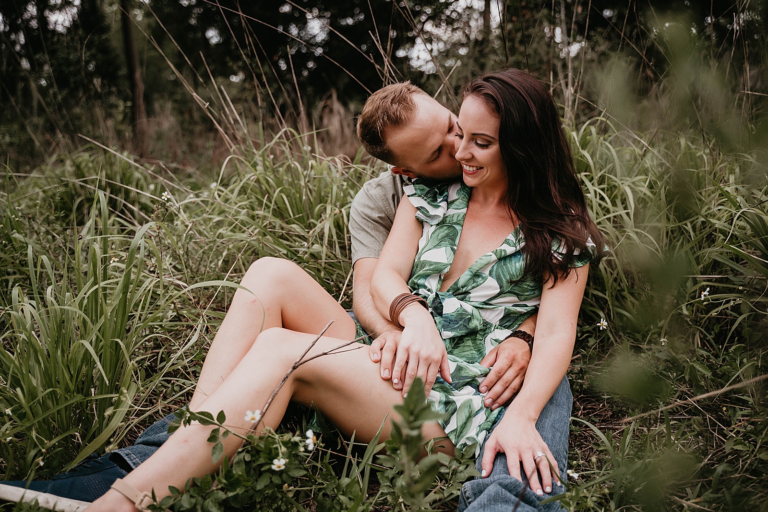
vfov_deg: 36.9
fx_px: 768
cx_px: 384
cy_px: 256
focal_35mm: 36
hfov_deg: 53.1
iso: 640
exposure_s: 1/320
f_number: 2.8
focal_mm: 36
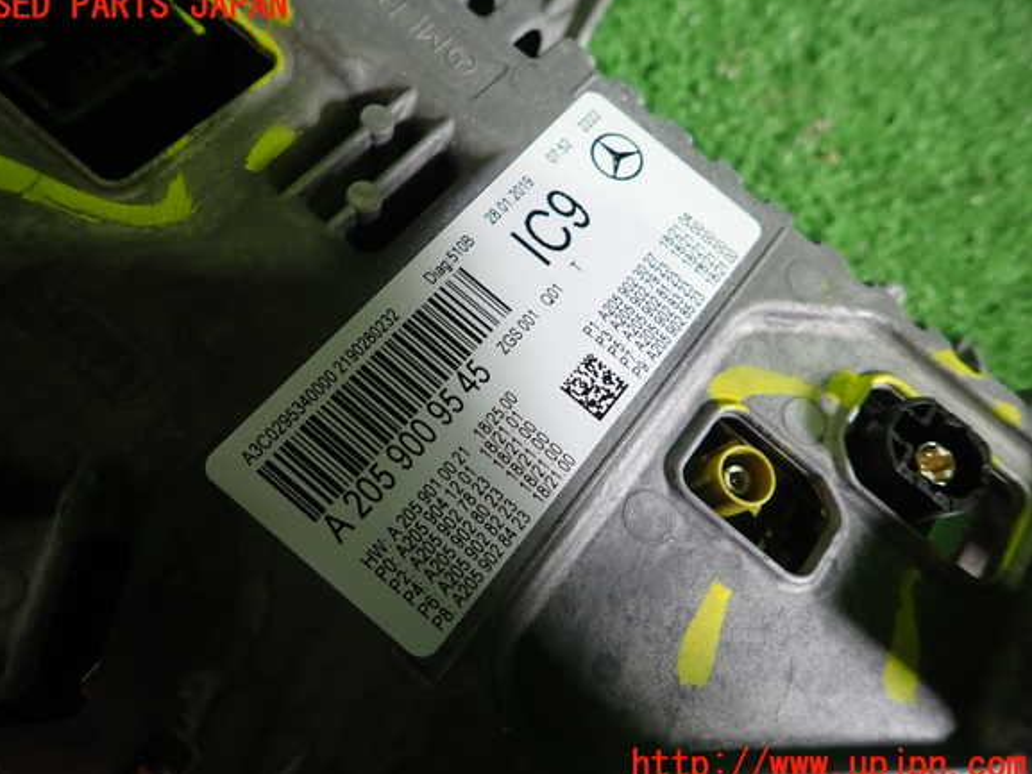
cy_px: 386
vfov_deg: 53.1
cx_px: 499
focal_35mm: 26
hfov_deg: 67.3
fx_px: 775
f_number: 2
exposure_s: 1/60
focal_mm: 4.5
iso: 200
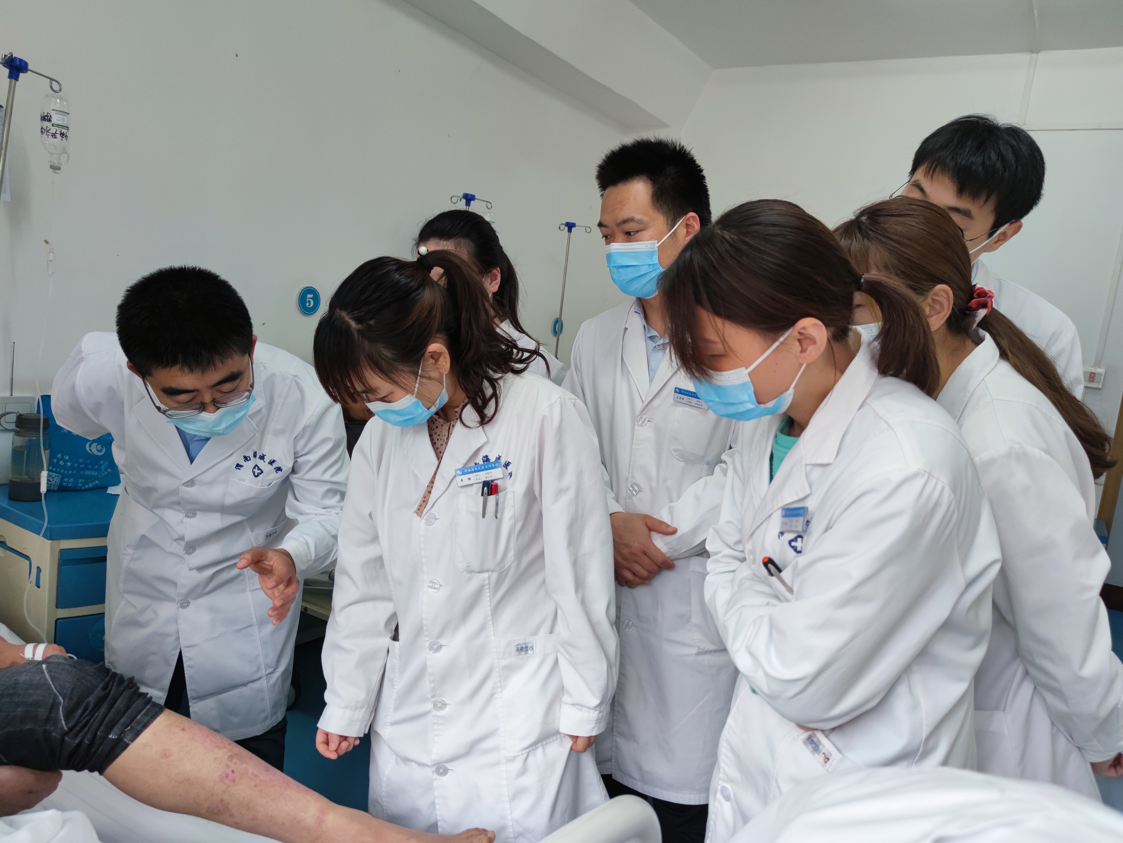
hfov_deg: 71.6
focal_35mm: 24
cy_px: 422
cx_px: 562
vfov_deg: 56.8
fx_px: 779
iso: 105
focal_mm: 6.72
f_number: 1.69
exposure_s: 1/100
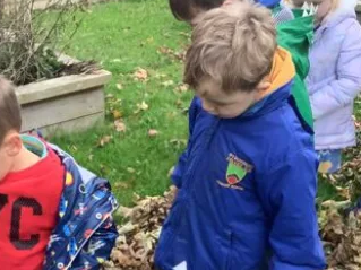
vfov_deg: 20.8
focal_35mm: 70
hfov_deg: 27.6
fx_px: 730
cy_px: 214
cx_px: 110
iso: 25
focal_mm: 3.3
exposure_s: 1/139
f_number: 2.4
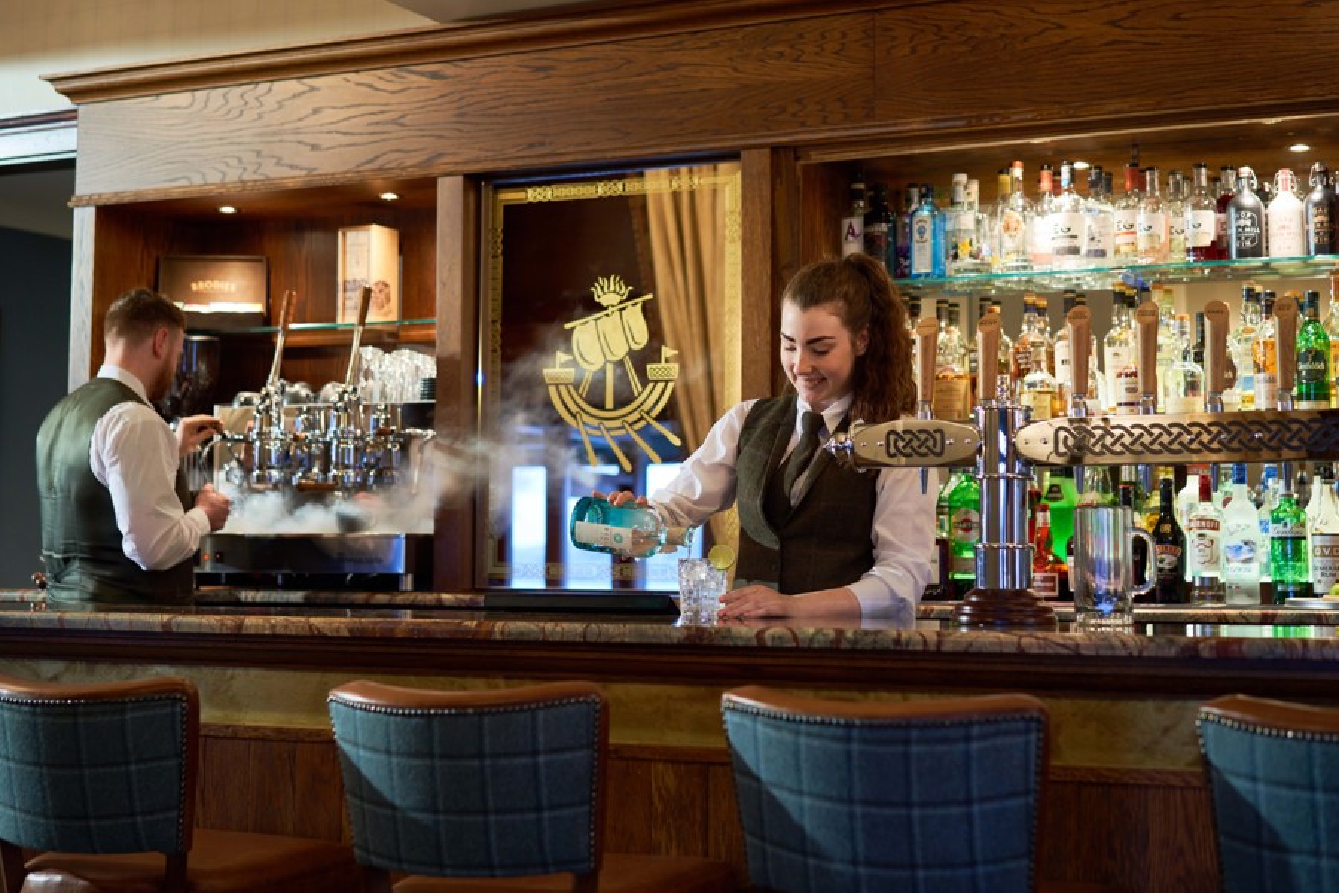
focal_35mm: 55
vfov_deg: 24.6
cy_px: 446
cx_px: 670
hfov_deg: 36.2
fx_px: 2046
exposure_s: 1/60
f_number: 2.8
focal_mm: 55
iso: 500
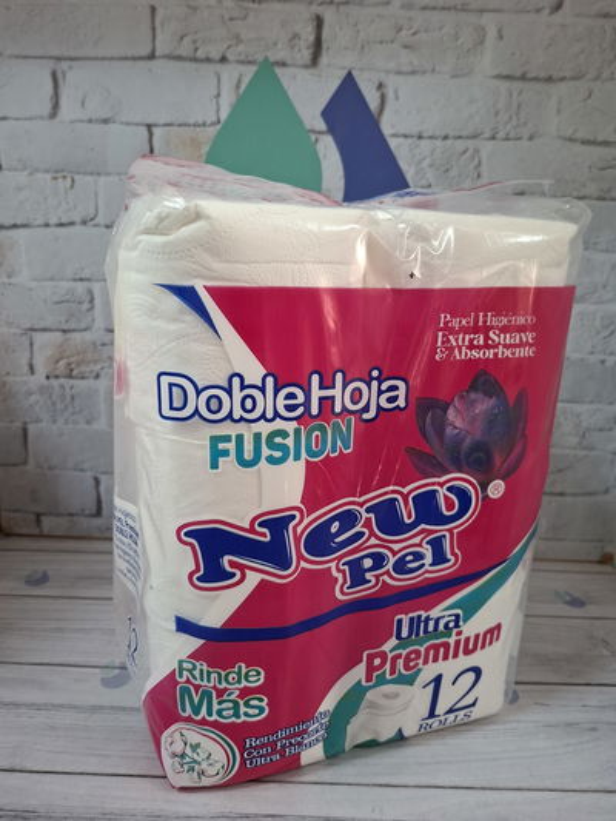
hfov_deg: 58.9
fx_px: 546
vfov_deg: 73.9
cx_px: 308
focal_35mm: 23
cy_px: 410
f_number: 1.8
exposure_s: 1/33
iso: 320
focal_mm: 5.54
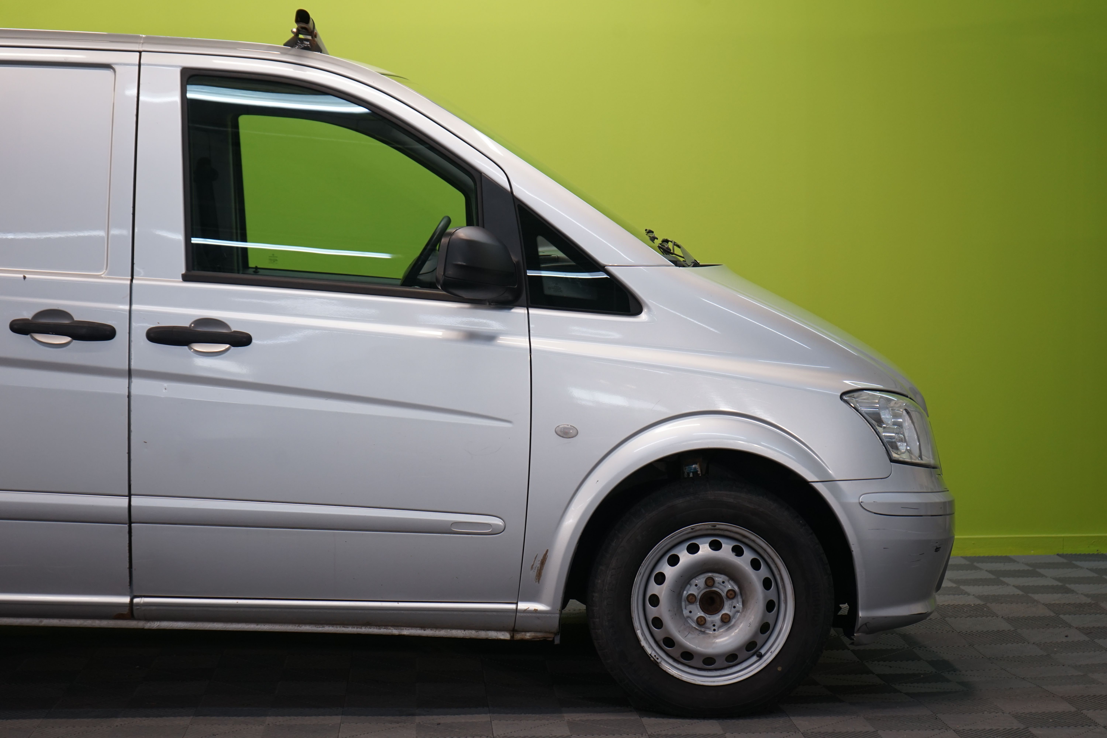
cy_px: 369
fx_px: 2152
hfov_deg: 28.8
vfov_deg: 19.5
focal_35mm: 70
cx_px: 554
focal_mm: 70
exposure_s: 1/40
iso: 500
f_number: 6.3
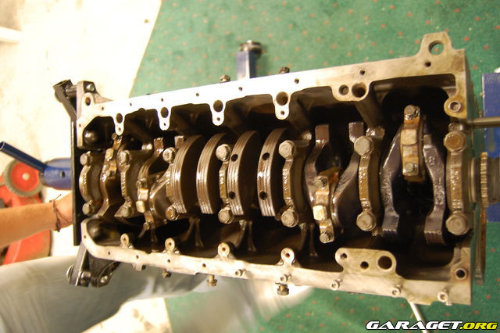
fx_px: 458
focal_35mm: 33
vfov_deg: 39.9
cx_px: 250
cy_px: 166
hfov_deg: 57.2
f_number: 3.8
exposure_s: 1/10
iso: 800
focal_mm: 22
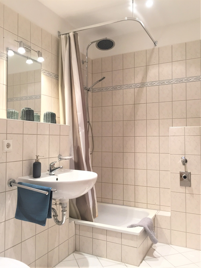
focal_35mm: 29
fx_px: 225
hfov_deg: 48.2
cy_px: 134
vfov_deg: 61.7
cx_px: 100
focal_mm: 4.15
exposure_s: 1/33
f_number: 2.2
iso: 64
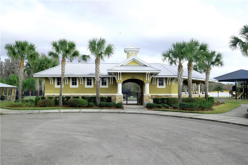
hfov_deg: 61.9
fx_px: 207
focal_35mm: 30
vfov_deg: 43.6
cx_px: 124
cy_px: 82
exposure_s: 1/400
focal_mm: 20
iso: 400
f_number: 6.4
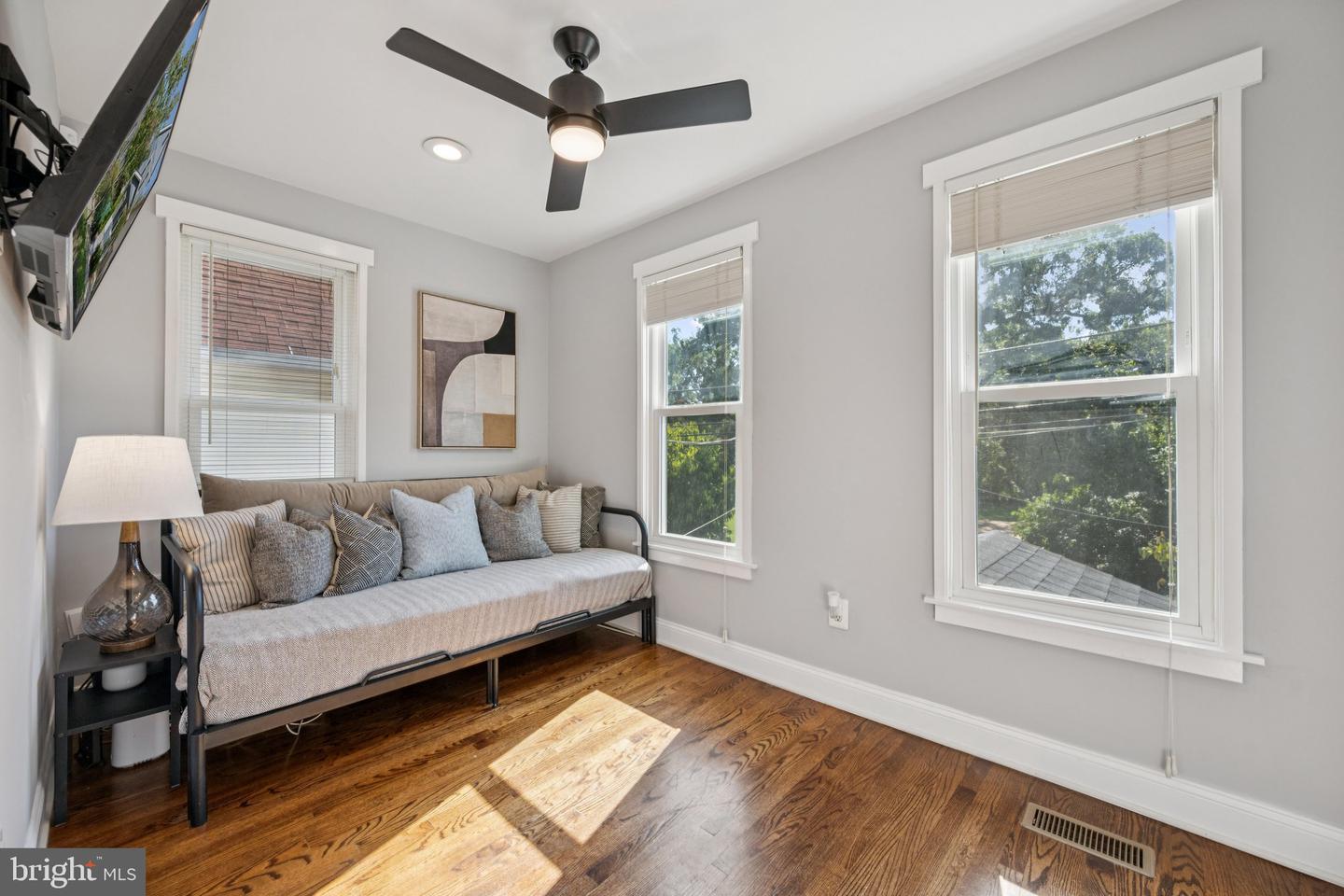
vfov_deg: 81.2
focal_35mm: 14
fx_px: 523
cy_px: 448
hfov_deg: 104.3
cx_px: 672
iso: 400
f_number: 7.1
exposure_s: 1/125
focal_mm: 14
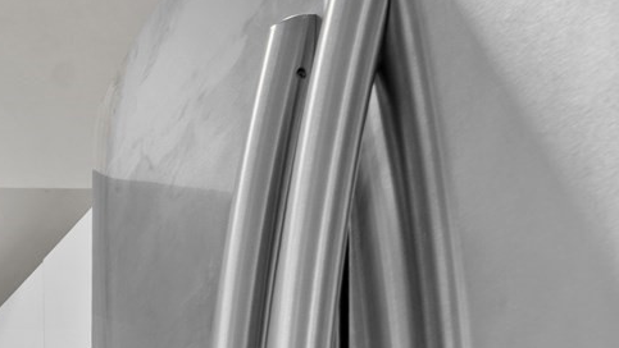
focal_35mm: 71
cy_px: 744
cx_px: -365
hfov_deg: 22.8
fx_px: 1166
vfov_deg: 13.8
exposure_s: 1.6
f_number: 9
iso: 200
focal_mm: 16
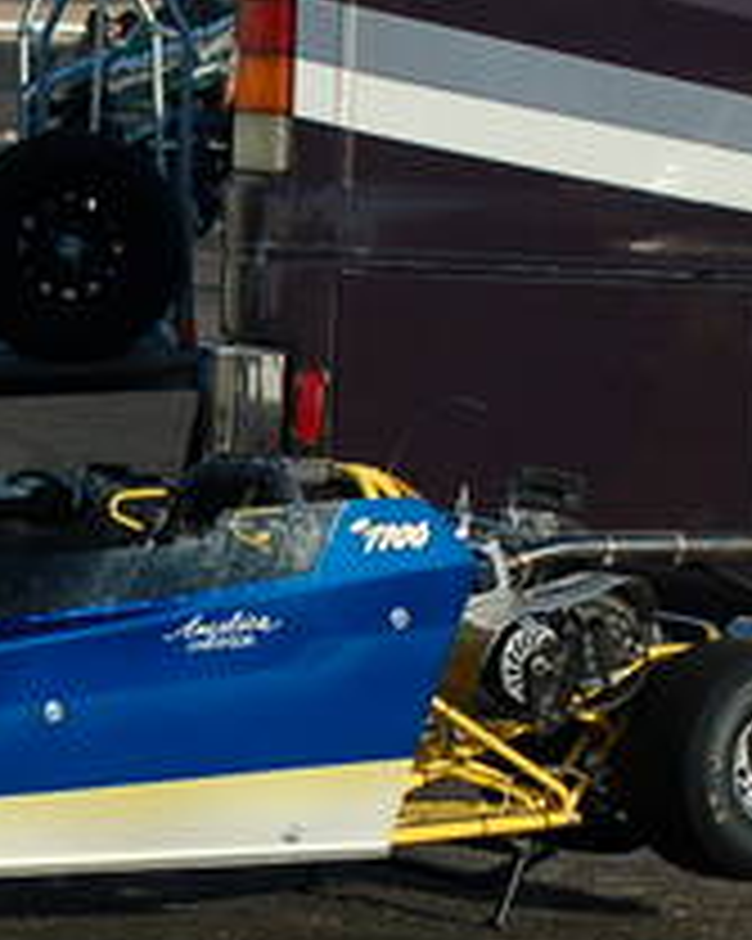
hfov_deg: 5.4
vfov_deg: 6.8
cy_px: 425
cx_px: -468
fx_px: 7879
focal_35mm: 283
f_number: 6.3
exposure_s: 1/640
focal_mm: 70
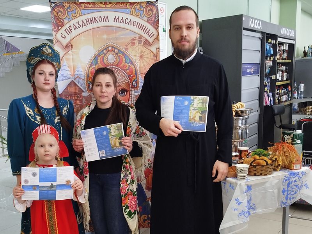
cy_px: 117
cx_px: 156
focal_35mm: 24
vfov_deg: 56.8
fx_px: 216
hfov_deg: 71.6
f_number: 1.7
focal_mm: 5.31
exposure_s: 1/33
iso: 200
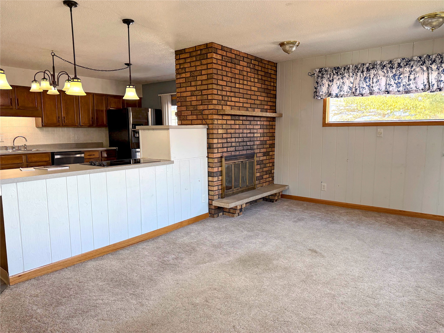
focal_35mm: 24
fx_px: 308
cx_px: 222
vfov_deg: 56.8
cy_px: 166
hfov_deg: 71.6
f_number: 1.8
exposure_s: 1/230
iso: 200
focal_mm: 6.76
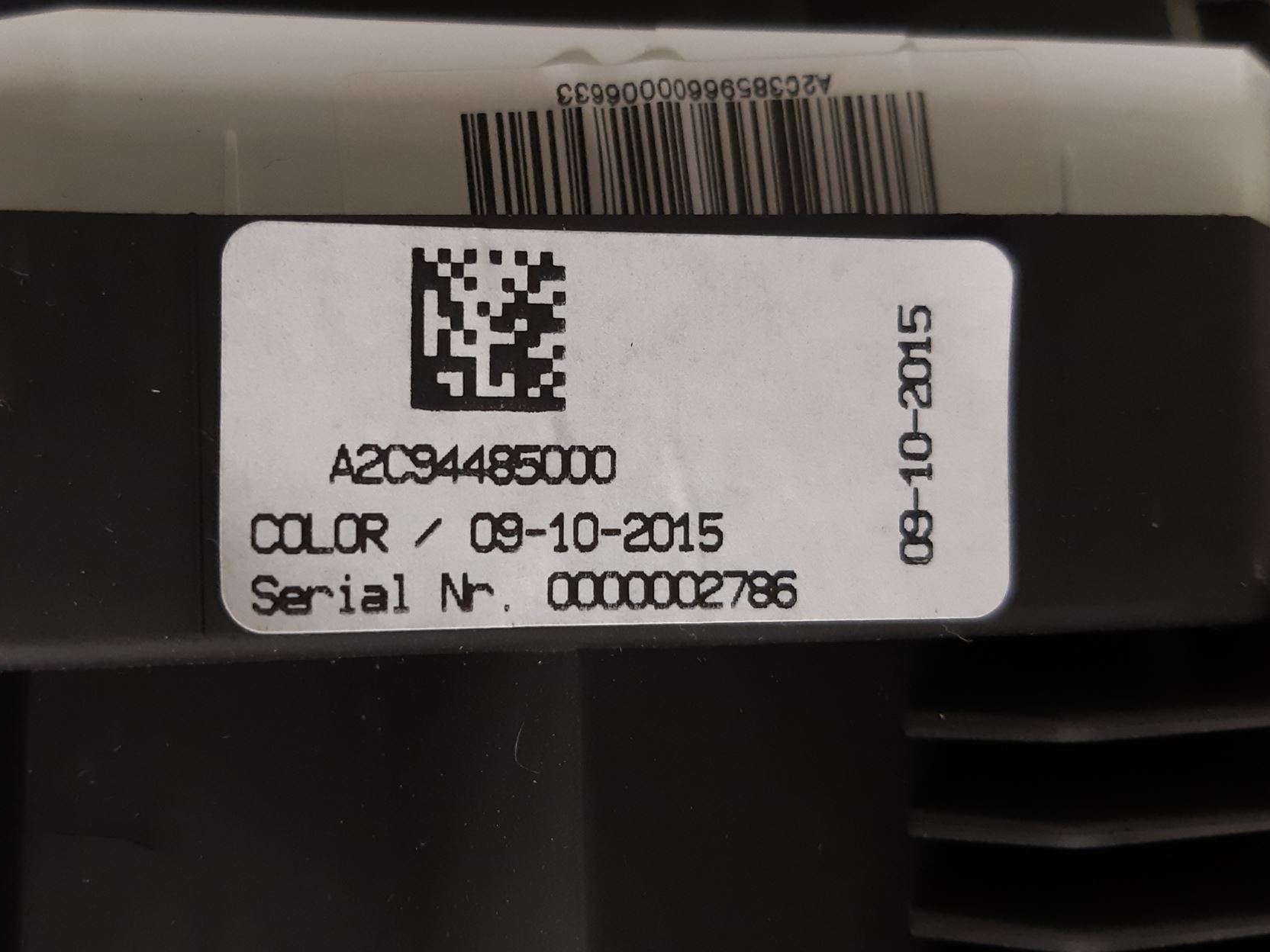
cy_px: 403
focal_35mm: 32
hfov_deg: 56.6
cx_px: 543
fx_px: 1174
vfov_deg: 44.0
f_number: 1.7
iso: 160
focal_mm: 3.93
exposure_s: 1/50
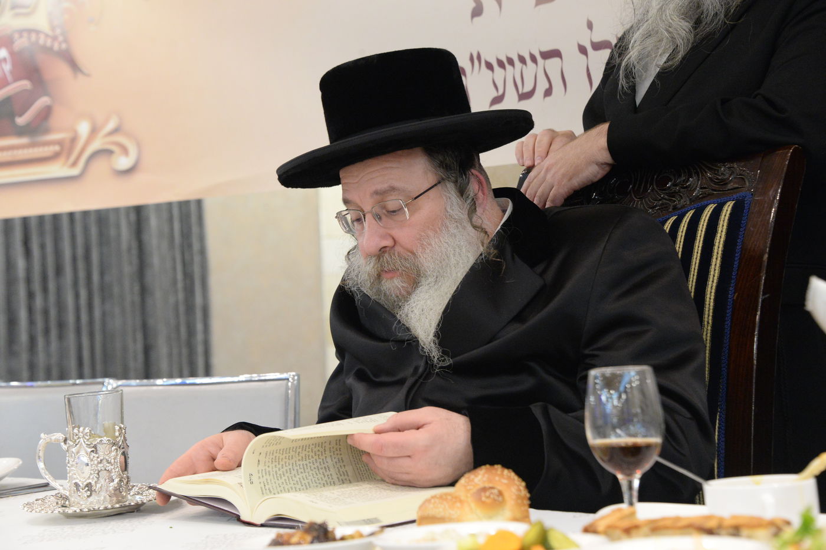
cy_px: 275
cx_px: 413
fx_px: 2248
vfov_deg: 14.0
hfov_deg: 20.8
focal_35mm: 98
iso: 5000
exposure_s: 1/40
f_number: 5.3
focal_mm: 98
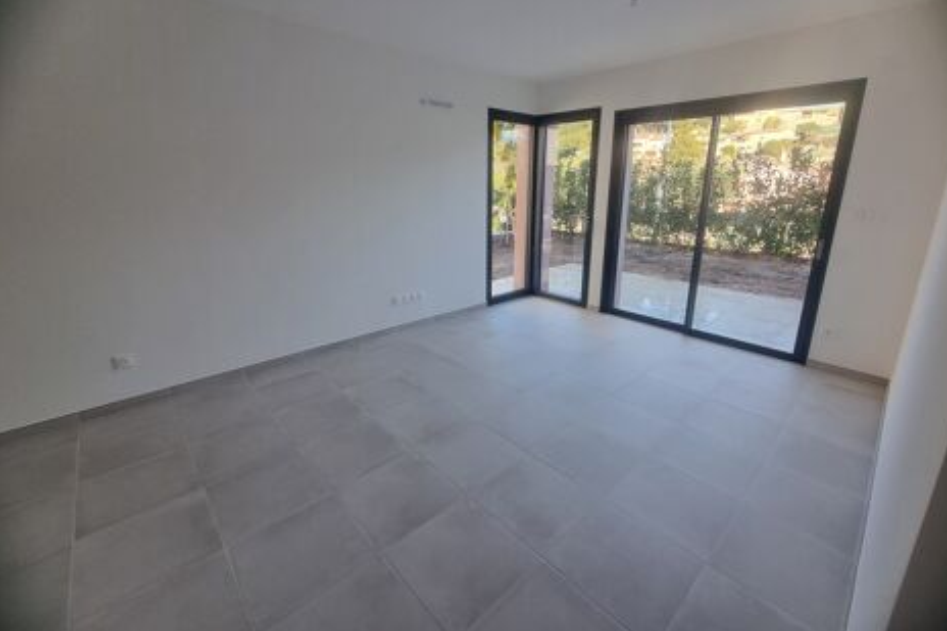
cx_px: 484
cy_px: 280
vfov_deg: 80.9
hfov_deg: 104.3
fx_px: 368
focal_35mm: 14
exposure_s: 1/132
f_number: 2.2
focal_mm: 2.2
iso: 50
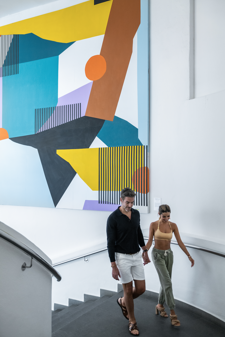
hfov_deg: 37.9
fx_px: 328
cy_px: 168
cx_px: 112
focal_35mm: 35
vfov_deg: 54.4
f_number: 3.2
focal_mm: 35
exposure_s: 1/200
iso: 1600
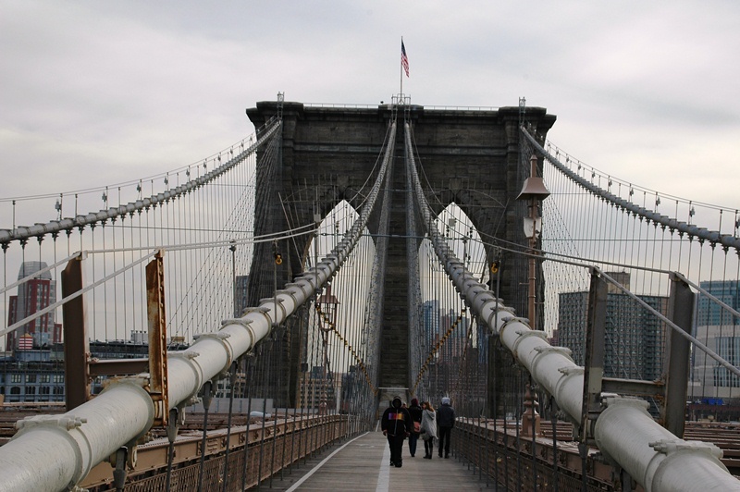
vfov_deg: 21.5
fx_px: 1294
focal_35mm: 63
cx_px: 370
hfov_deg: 31.9
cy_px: 246
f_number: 10
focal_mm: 42
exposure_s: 1/320
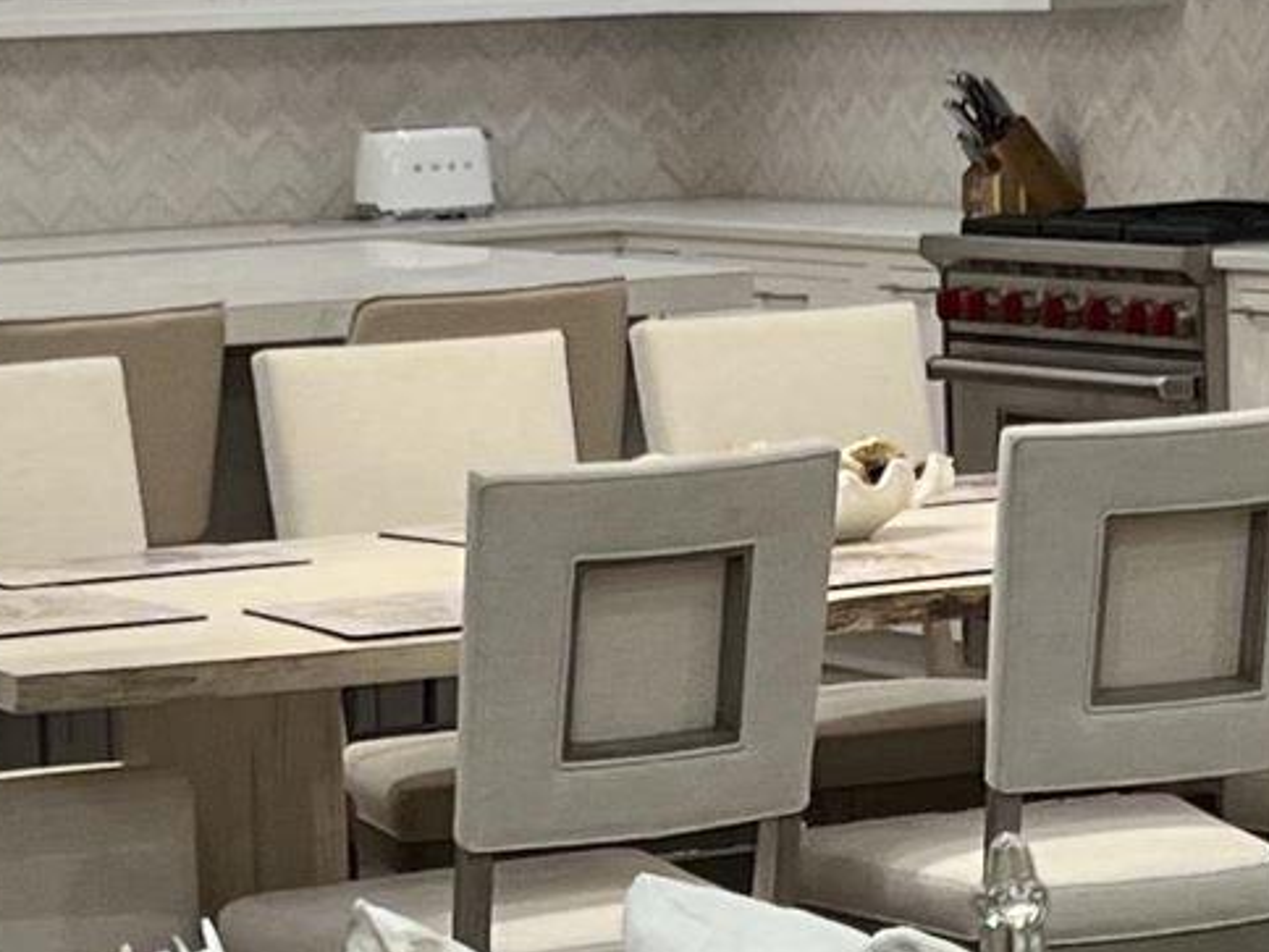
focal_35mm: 165
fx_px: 6049
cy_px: 679
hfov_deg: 11.9
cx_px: 967
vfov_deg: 9.0
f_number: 1.5
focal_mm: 5.7
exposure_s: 1/84
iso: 80
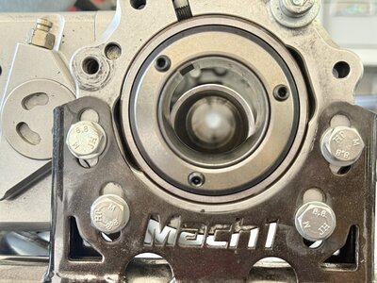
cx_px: 188
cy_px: 142
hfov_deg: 39.7
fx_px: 523
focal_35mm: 48
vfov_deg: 30.3
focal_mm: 6.76
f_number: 1.78
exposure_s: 1/40
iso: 250
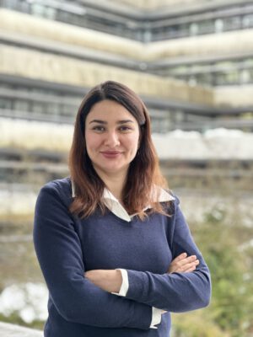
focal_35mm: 77
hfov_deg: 19.1
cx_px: 126
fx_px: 750
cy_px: 168
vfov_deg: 25.3
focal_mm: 9
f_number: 2.8
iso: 160
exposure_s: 1/121
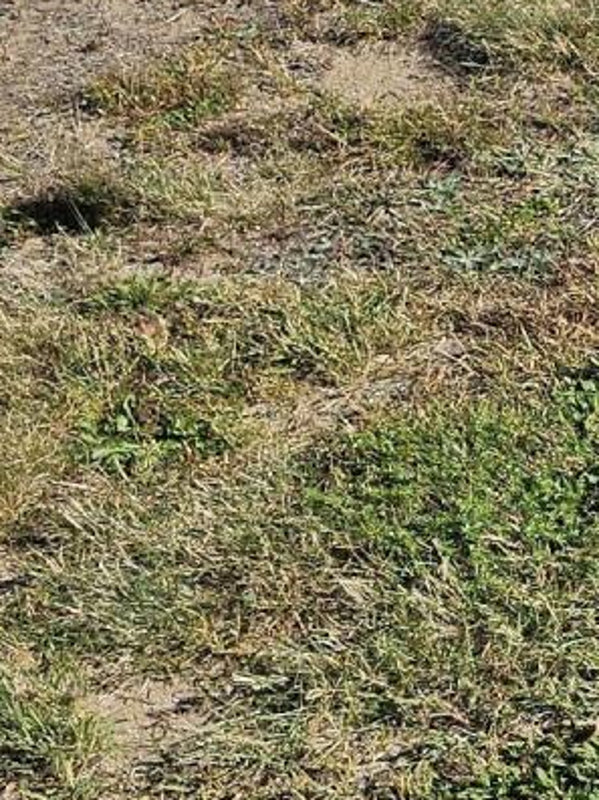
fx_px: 2681
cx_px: 1466
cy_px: 609
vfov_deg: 16.9
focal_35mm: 116
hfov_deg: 10.7
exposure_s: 1/626
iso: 10
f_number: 1.7
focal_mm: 6.3
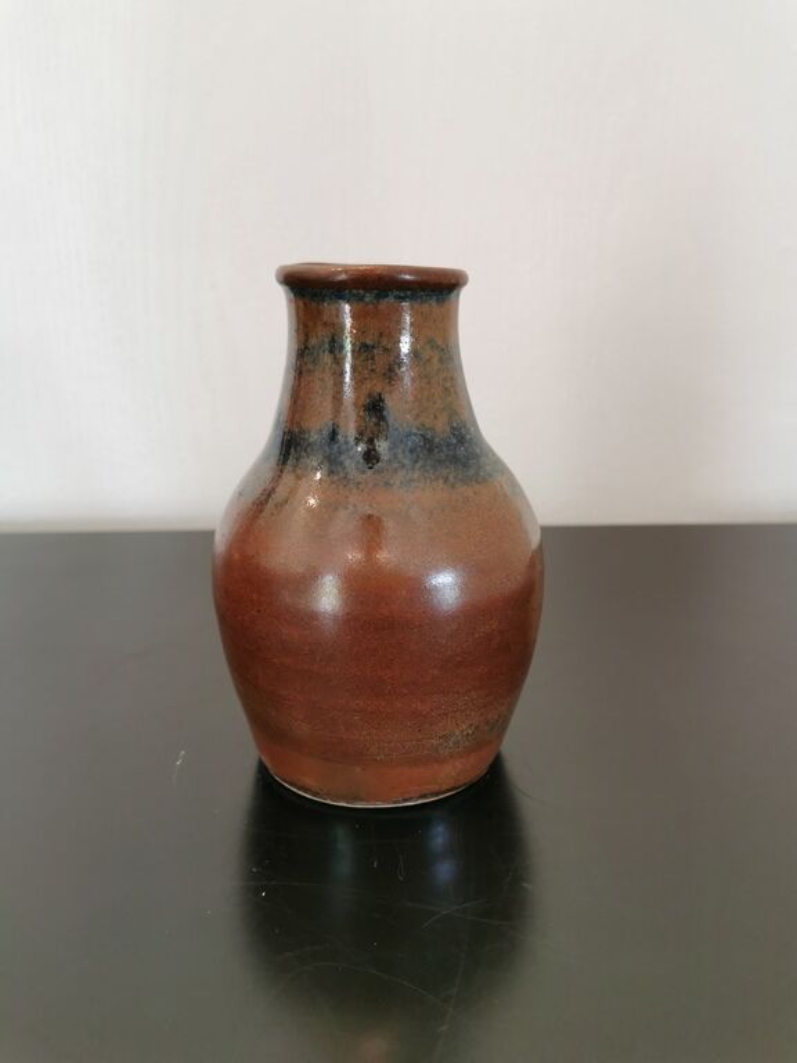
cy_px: 532
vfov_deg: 65.3
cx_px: 398
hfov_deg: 51.4
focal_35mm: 27
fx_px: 829
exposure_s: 1/100
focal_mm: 5.58
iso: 200
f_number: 1.8
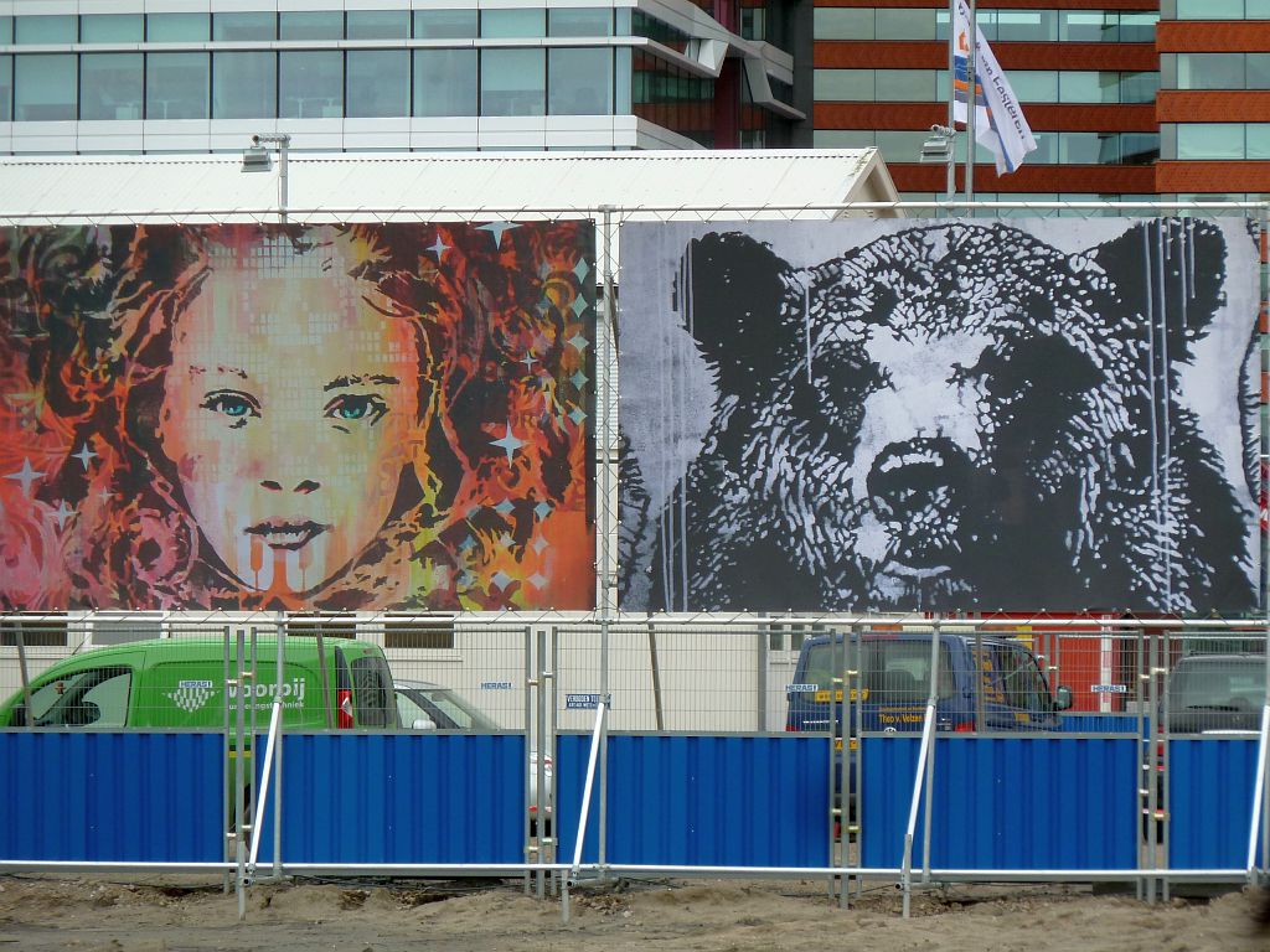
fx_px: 7705
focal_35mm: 210
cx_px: 635
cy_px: 476
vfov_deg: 7.1
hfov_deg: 9.4
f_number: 4.6
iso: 125
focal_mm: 34.4
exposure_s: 1/80
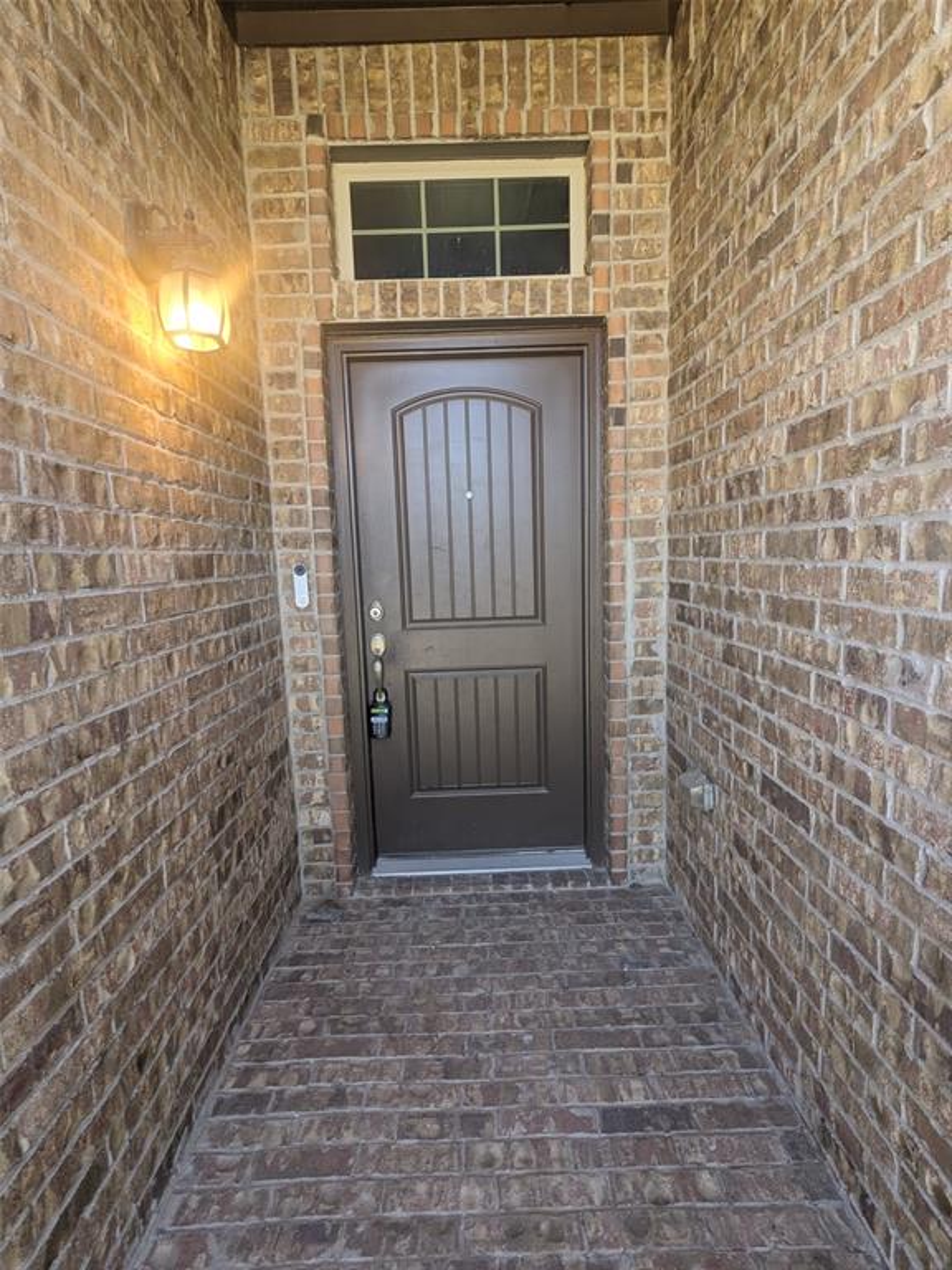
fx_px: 587
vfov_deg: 94.5
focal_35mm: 16
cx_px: 476
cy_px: 635
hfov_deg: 78.1
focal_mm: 2.22
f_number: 2.2
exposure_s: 1/53.1
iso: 51
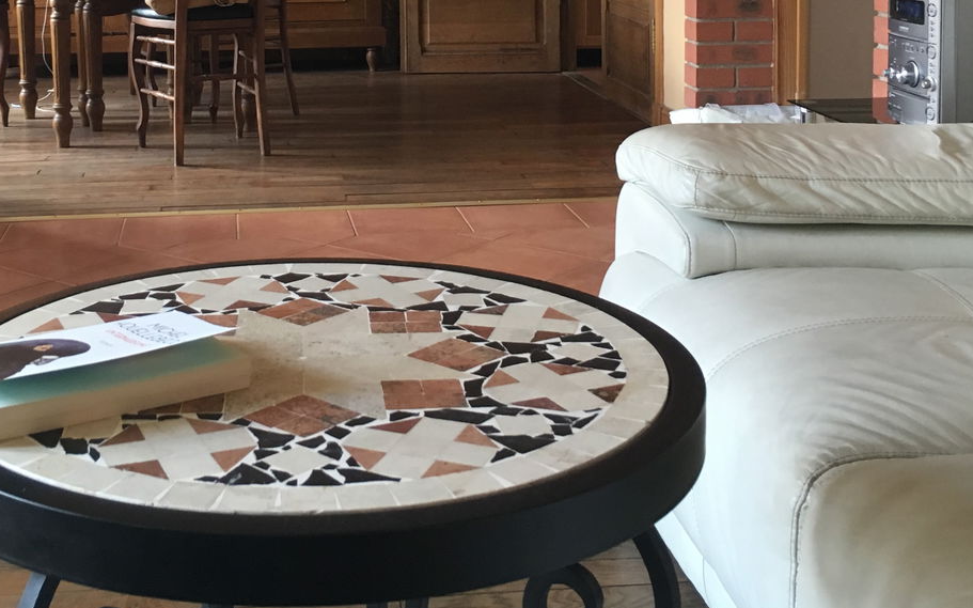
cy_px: -26
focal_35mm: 54
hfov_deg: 37.3
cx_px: 367
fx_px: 1432
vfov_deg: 22.8
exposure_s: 1/33
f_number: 2.2
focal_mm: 4.15
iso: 125
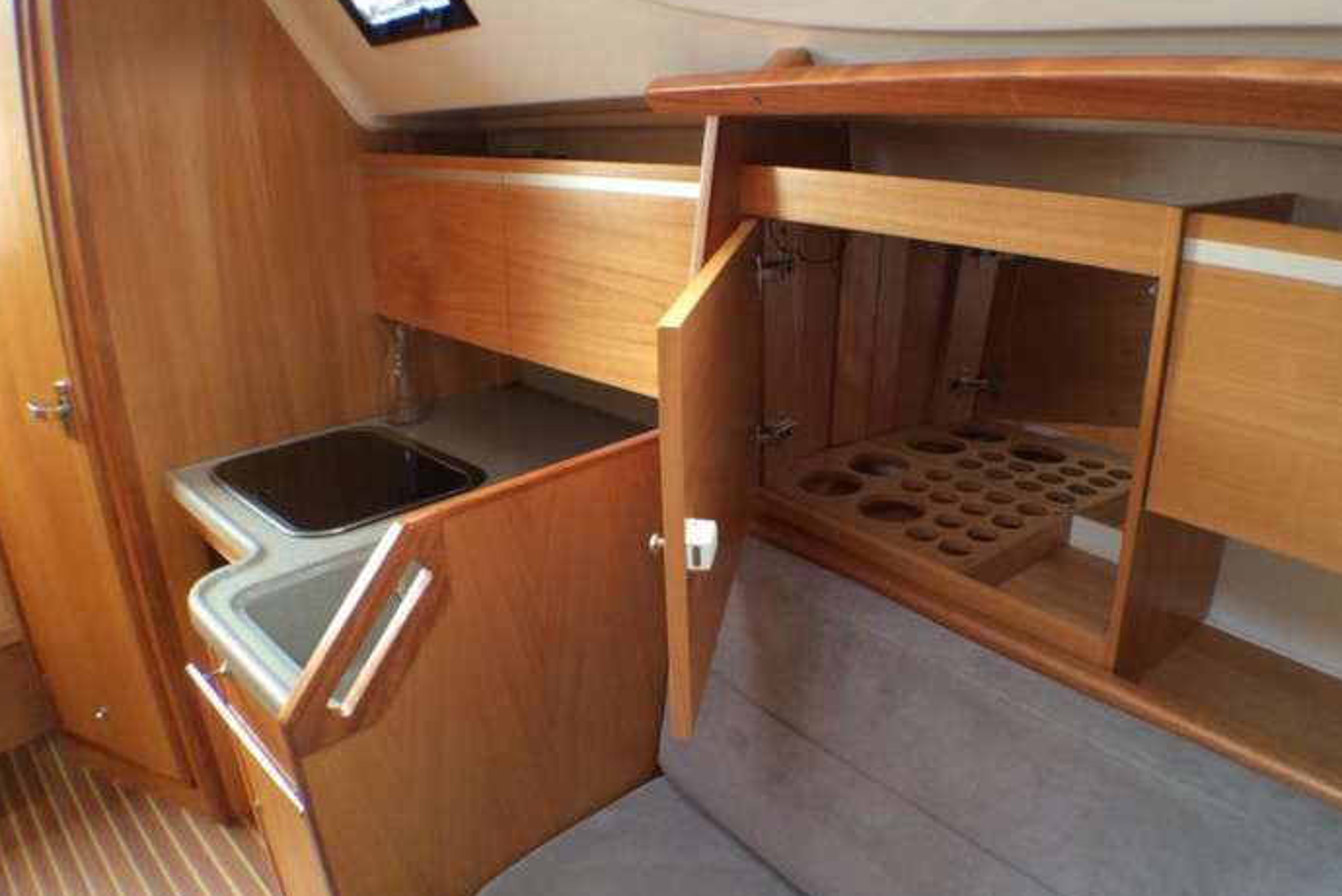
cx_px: 730
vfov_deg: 37.9
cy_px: 448
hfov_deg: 54.3
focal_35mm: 35
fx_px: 1305
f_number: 2.2
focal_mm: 4.15
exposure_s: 1/30
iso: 100
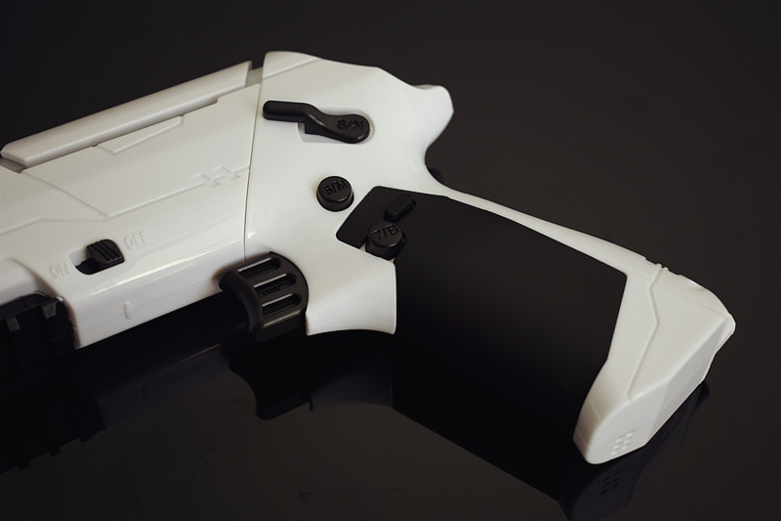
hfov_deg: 33.4
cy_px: 260
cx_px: 390
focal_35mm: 60
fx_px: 1301
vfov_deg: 22.6
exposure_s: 1/25
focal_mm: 40
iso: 100
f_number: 5
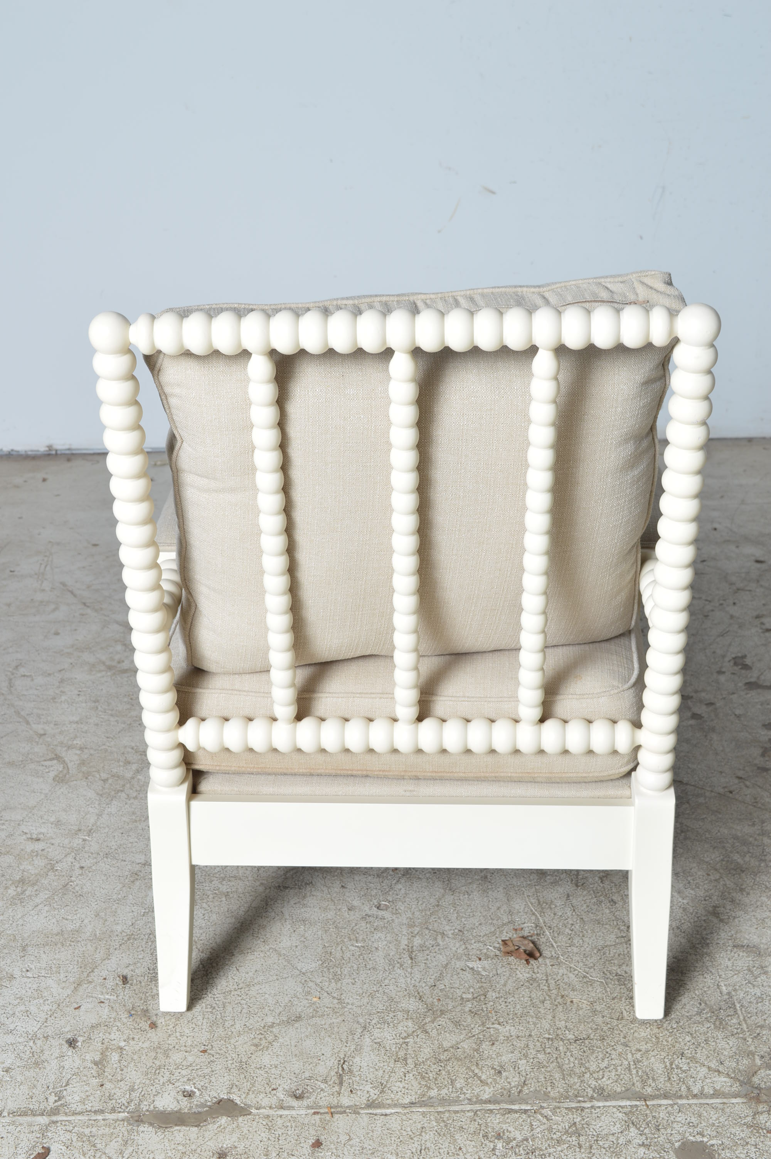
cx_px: 386
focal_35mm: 48
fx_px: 1545
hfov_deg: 28.0
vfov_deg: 41.1
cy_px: 580
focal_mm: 32
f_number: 9
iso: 100
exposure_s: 1/125
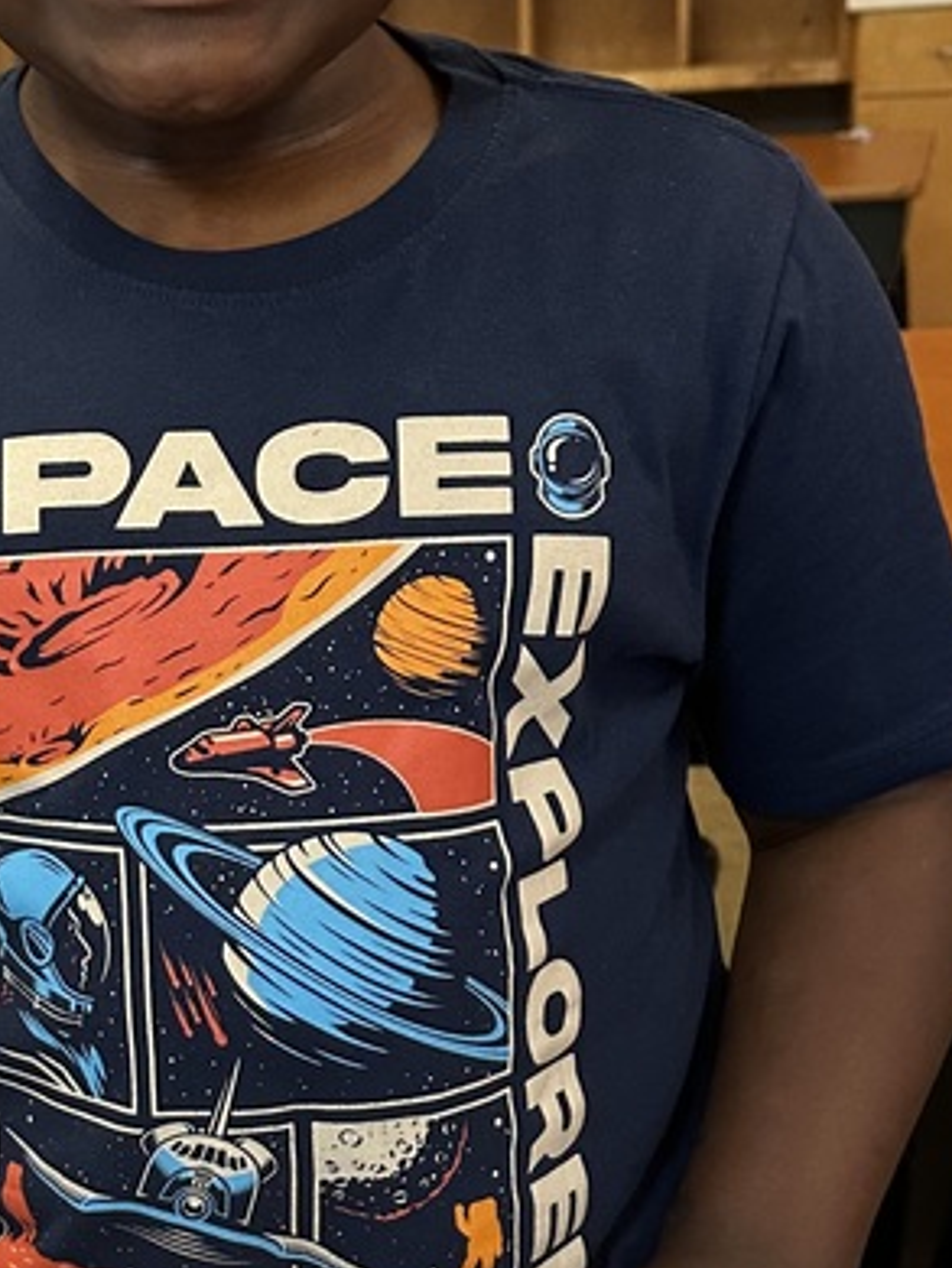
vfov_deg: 30.2
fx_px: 2308
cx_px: 221
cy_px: 956
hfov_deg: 23.0
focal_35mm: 63
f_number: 1.78
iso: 400
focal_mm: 6.86
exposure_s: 1/60
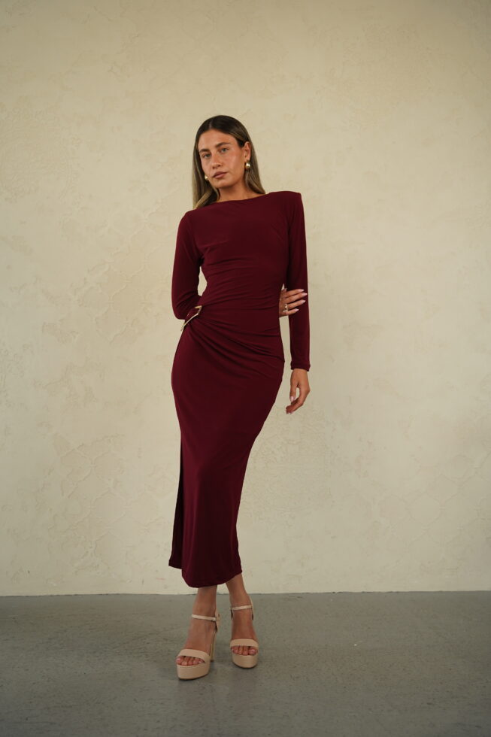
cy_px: 368
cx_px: 246
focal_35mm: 37
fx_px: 765
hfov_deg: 35.6
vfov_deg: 51.4
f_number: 3.2
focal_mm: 37.4
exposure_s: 1/500
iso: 640
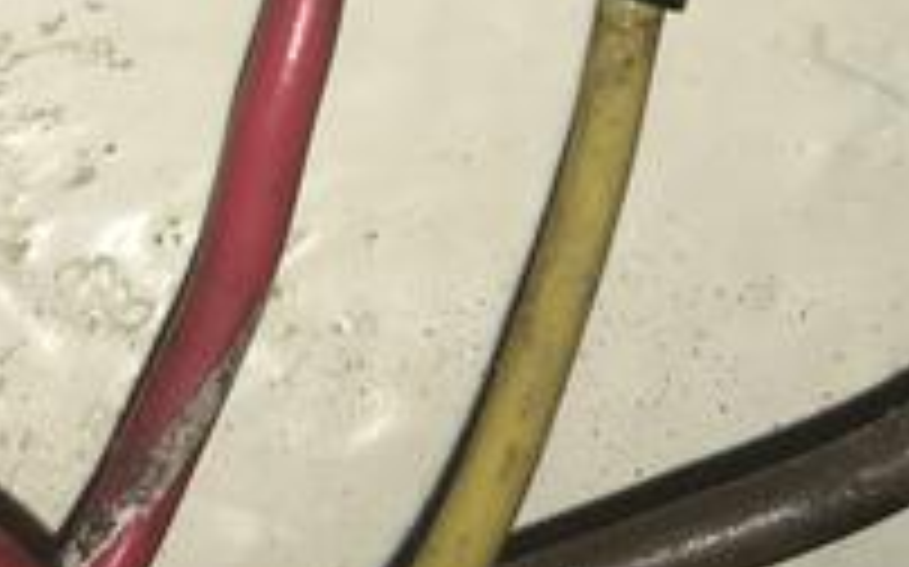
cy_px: -752
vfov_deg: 9.6
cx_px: 126
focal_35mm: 122
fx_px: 3021
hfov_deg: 16.9
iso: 25
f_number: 2.2
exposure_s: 1/366
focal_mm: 4.15
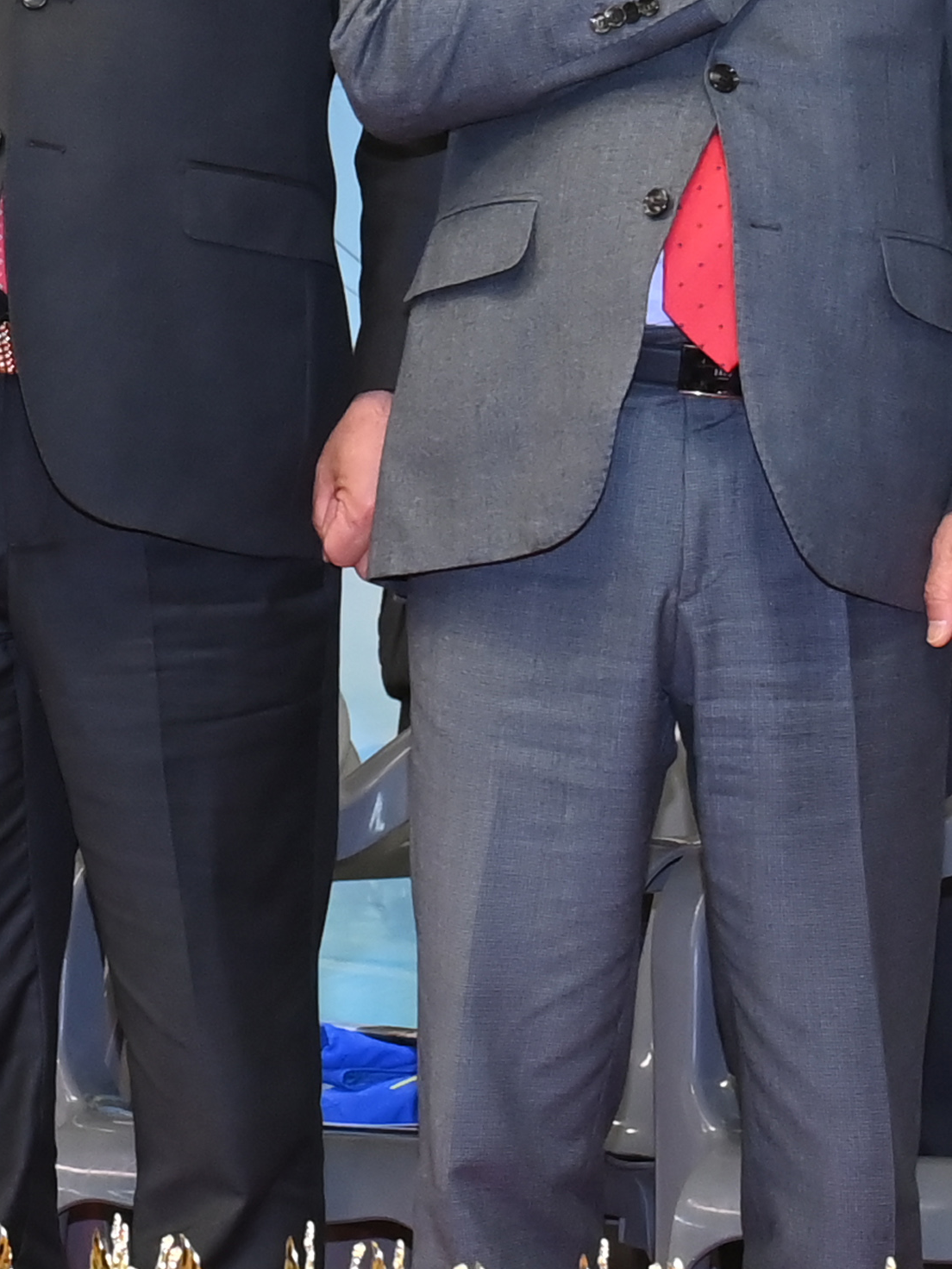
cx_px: -168
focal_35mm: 160
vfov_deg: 12.3
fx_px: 5867
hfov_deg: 9.2
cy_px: 316
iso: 2500
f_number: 6.3
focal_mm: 44
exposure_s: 1/250
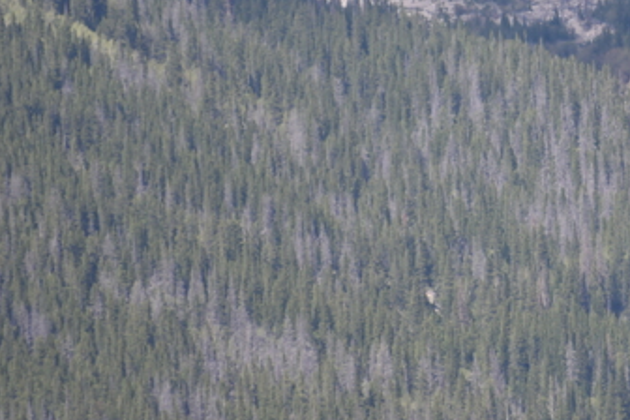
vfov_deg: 1.2
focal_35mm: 1144
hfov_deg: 1.8
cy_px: -43
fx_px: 20018
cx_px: 654
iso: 180
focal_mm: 300
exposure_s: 1/640
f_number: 5.6
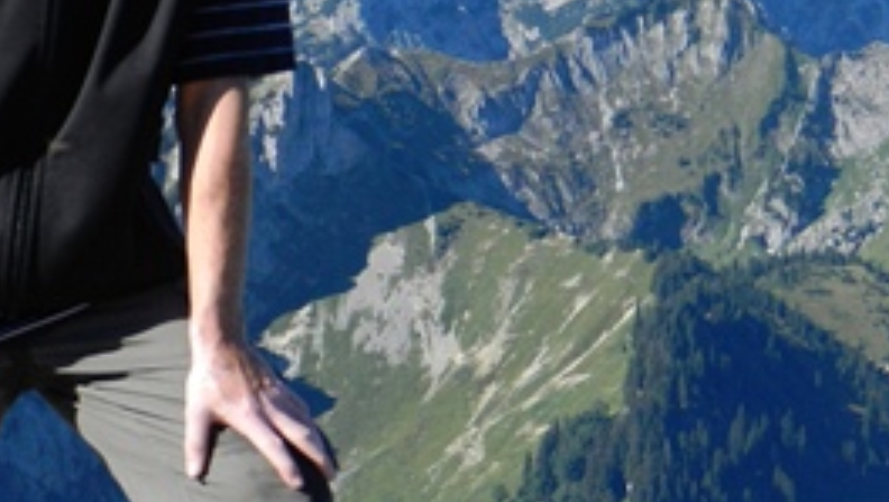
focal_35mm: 206
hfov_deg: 10.4
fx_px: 4860
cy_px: 101
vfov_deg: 5.9
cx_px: 677
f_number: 4.8
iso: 160
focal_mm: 14.1
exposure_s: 1/800
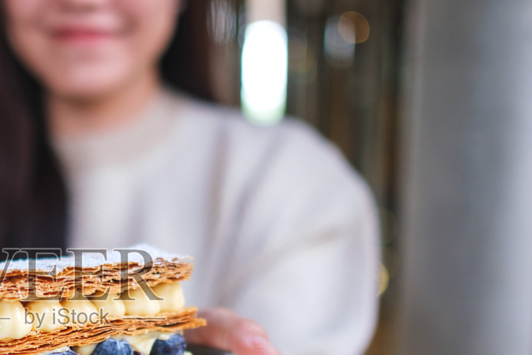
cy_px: 289
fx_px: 931
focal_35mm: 63
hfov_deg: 30.6
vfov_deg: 21.3
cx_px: 66
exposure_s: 1/110
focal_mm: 23
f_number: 1.4
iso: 160
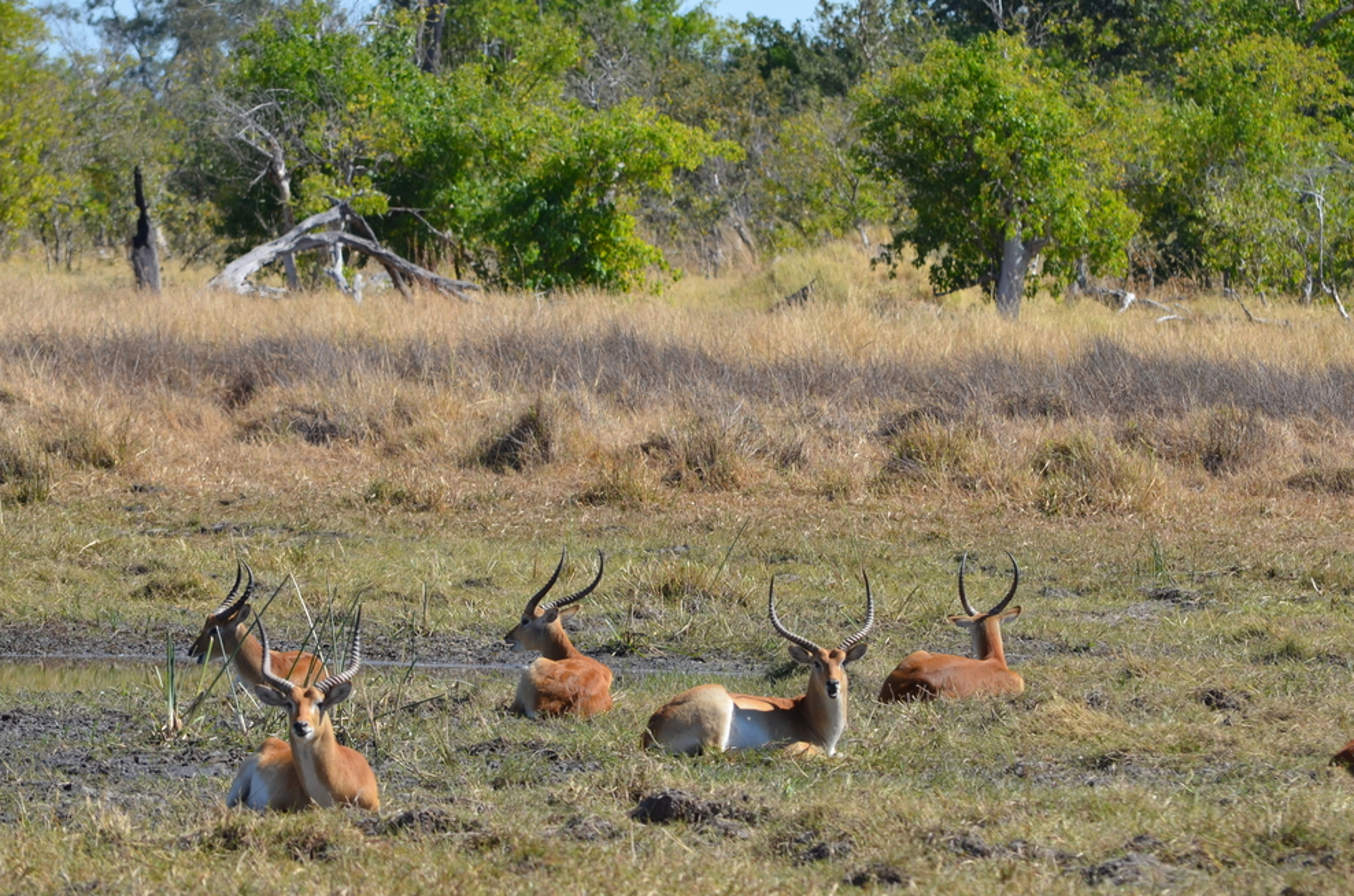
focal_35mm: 360
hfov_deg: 5.7
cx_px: 758
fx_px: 13496
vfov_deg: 3.8
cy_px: 455
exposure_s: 1/640
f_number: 6.3
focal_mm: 185
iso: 200
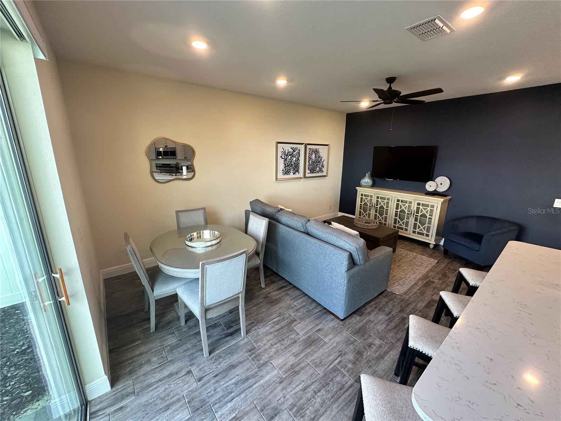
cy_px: 210
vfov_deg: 85.7
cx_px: 280
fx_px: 227
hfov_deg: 102.1
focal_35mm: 14
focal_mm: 2.22
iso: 200
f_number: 2.2
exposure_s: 1/120
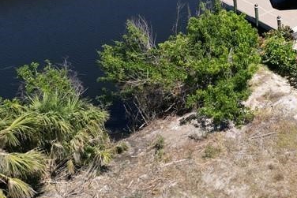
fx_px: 561
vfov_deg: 19.1
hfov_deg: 26.1
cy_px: -31
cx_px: 366
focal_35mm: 68
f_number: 1.7
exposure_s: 1/2500
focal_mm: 6.72
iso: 120
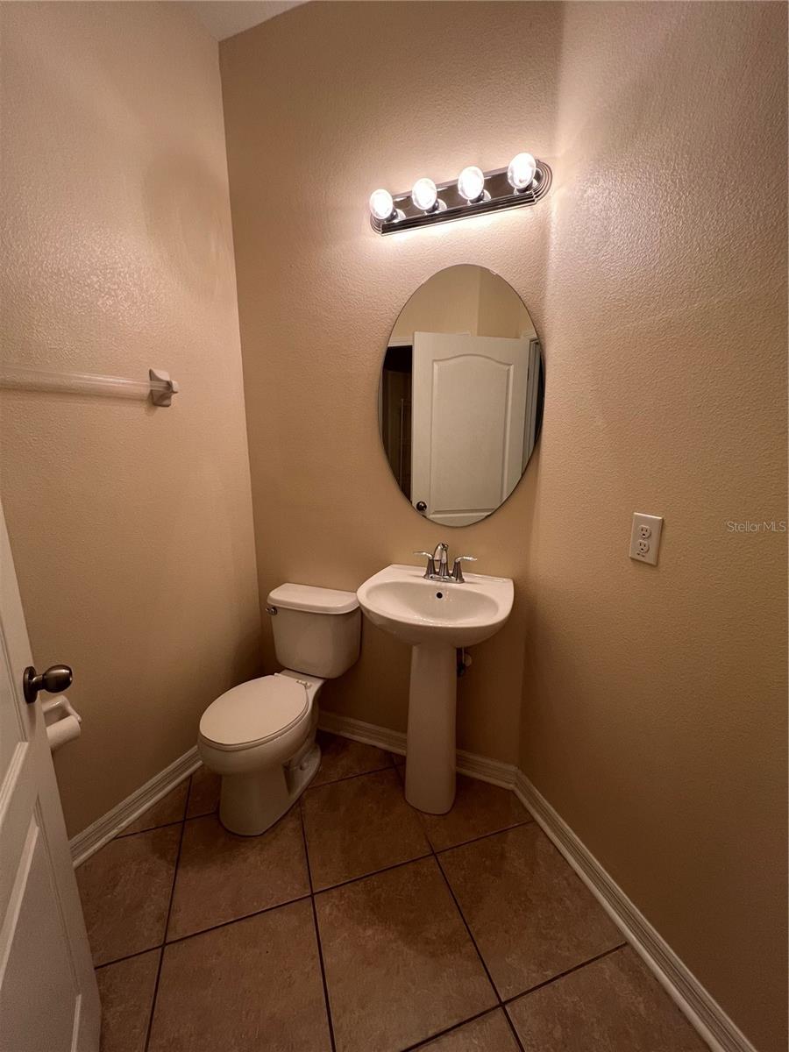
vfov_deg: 106.2
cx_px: 394
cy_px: 526
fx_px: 395
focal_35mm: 13
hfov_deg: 89.9
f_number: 1.8
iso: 160
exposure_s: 1/60
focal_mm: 1.57
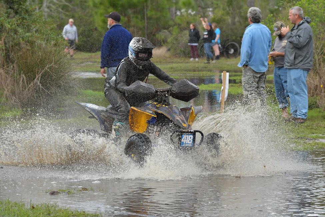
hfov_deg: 10.2
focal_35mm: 202
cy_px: 108
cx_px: 162
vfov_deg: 6.8
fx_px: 1828
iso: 400
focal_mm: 135
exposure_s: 1/1000
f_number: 5.6
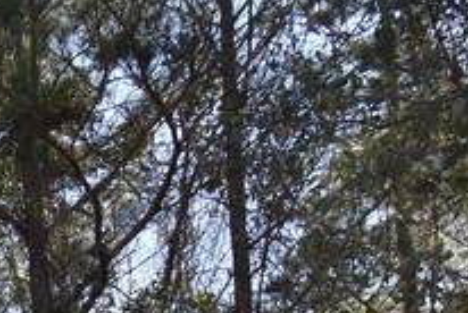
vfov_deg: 11.2
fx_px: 1211
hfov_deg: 17.8
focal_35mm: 93
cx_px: -363
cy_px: 849
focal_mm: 10
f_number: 4.5
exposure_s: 1/250
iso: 100
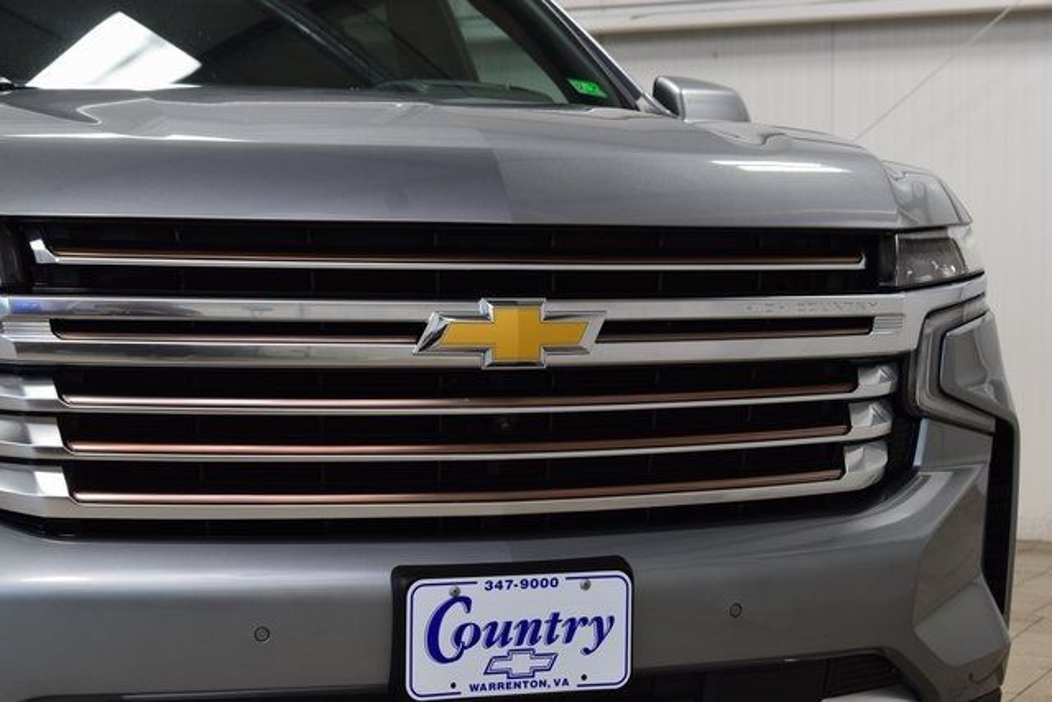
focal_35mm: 75
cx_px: 526
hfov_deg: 27.0
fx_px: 2192
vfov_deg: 18.2
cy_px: 351
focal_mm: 50
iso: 400
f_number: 6.3
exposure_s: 1/20
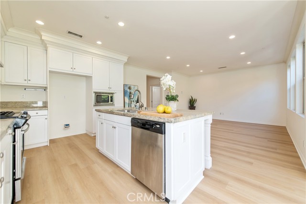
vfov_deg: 81.1
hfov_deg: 104.3
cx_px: 153
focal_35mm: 14
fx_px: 119
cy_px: 102
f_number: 4
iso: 200
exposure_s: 1/60
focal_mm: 14
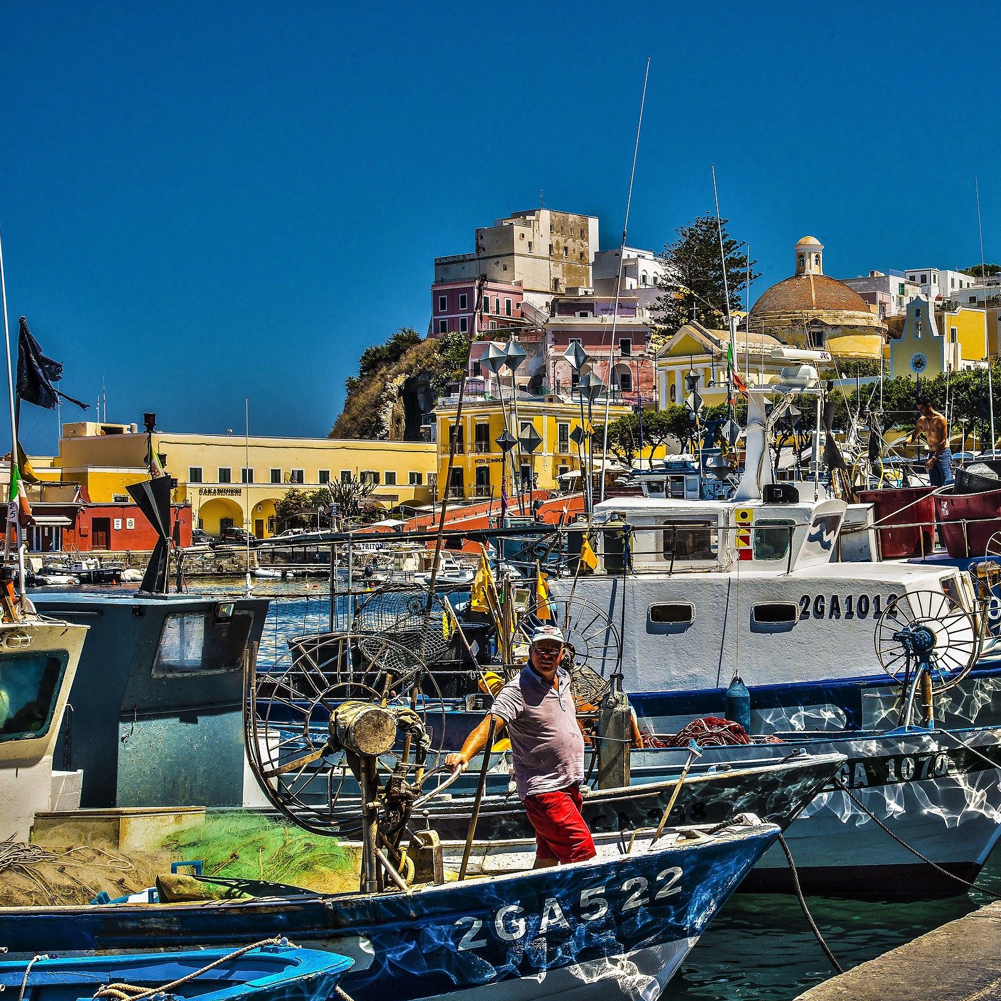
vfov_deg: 26.9
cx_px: 732
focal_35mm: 64
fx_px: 2094
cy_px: 502
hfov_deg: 26.6
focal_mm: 50
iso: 200
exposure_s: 1/250
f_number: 16
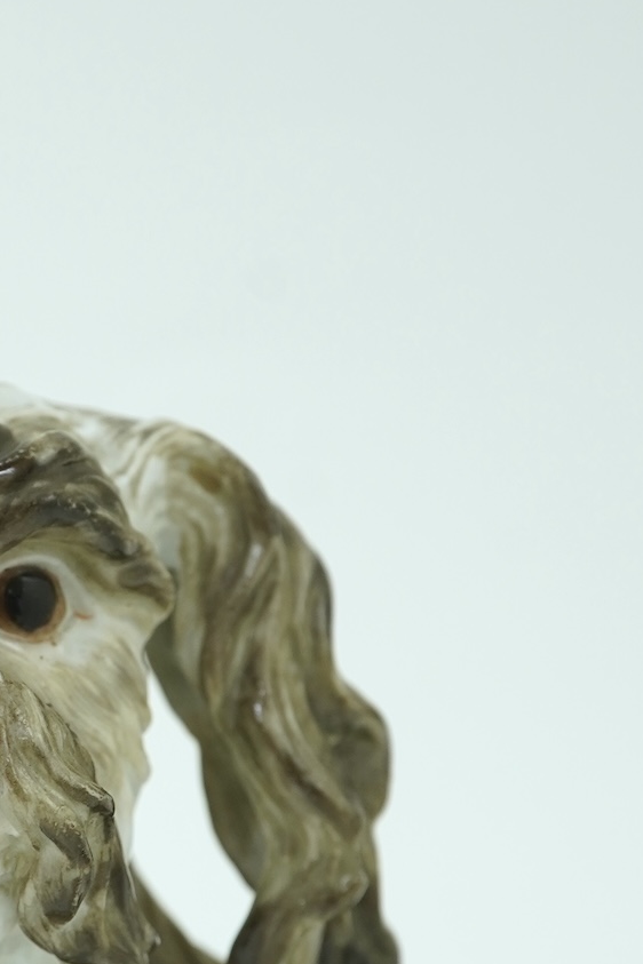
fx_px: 2813
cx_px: 0
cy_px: 670
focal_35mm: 105
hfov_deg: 12.9
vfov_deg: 19.4
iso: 500
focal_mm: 30
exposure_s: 1/50
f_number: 11
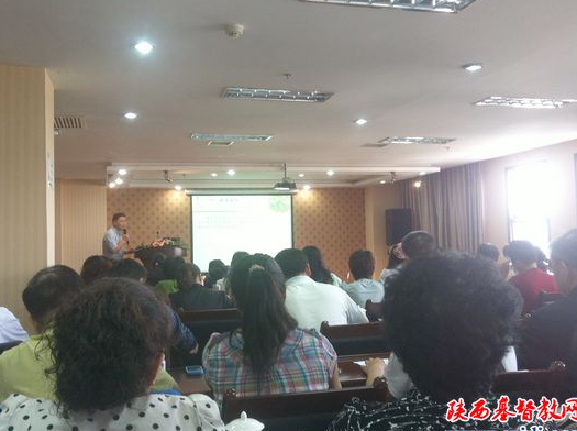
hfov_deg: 46.8
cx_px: 266
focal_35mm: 40
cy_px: 216
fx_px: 666
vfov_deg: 35.9
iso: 100
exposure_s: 1/15
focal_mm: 3.85
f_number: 2.8
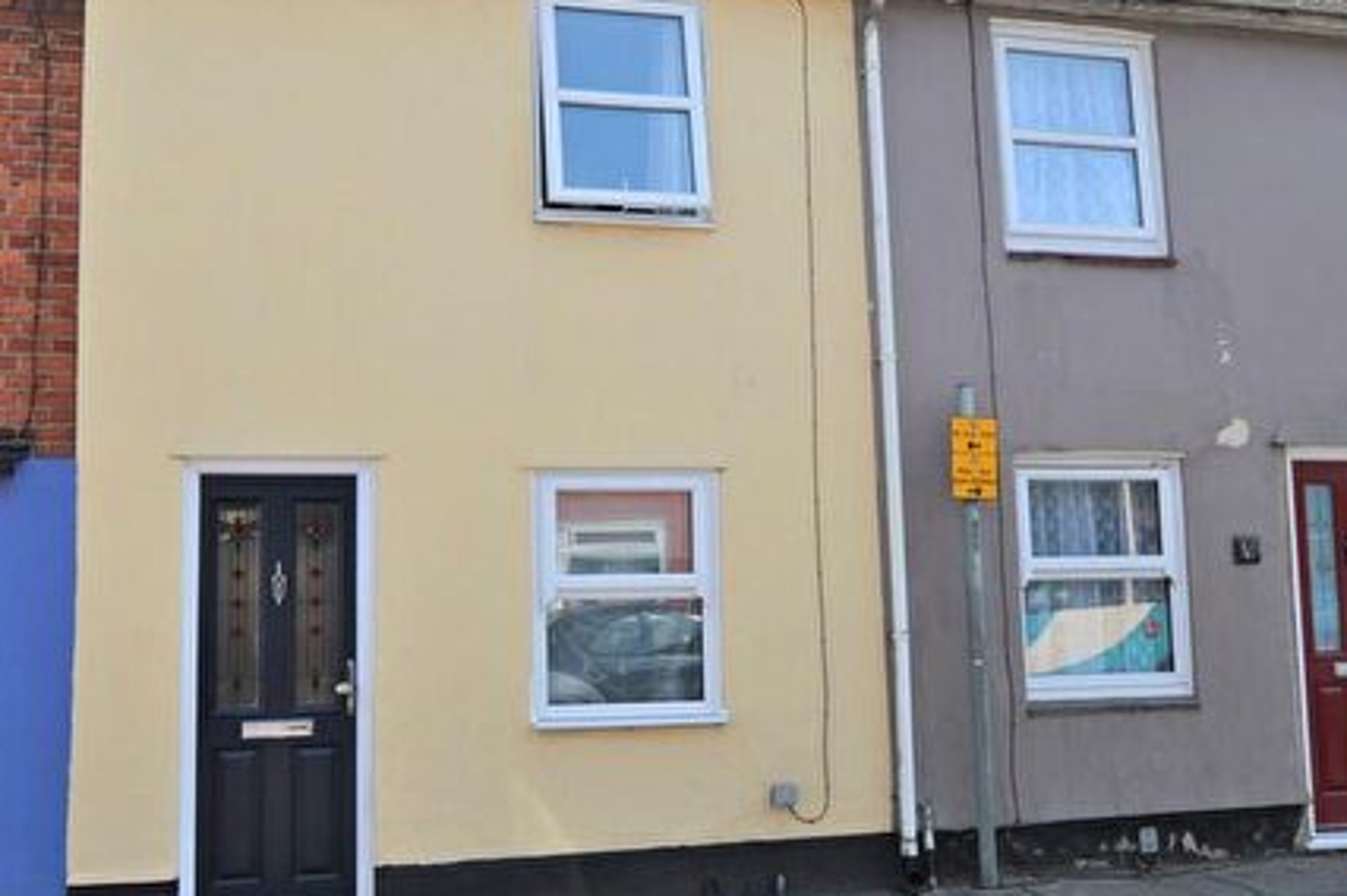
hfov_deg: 46.5
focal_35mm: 42
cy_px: 398
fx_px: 1564
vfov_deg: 31.9
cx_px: 577
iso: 100
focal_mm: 17
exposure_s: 1/200
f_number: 8
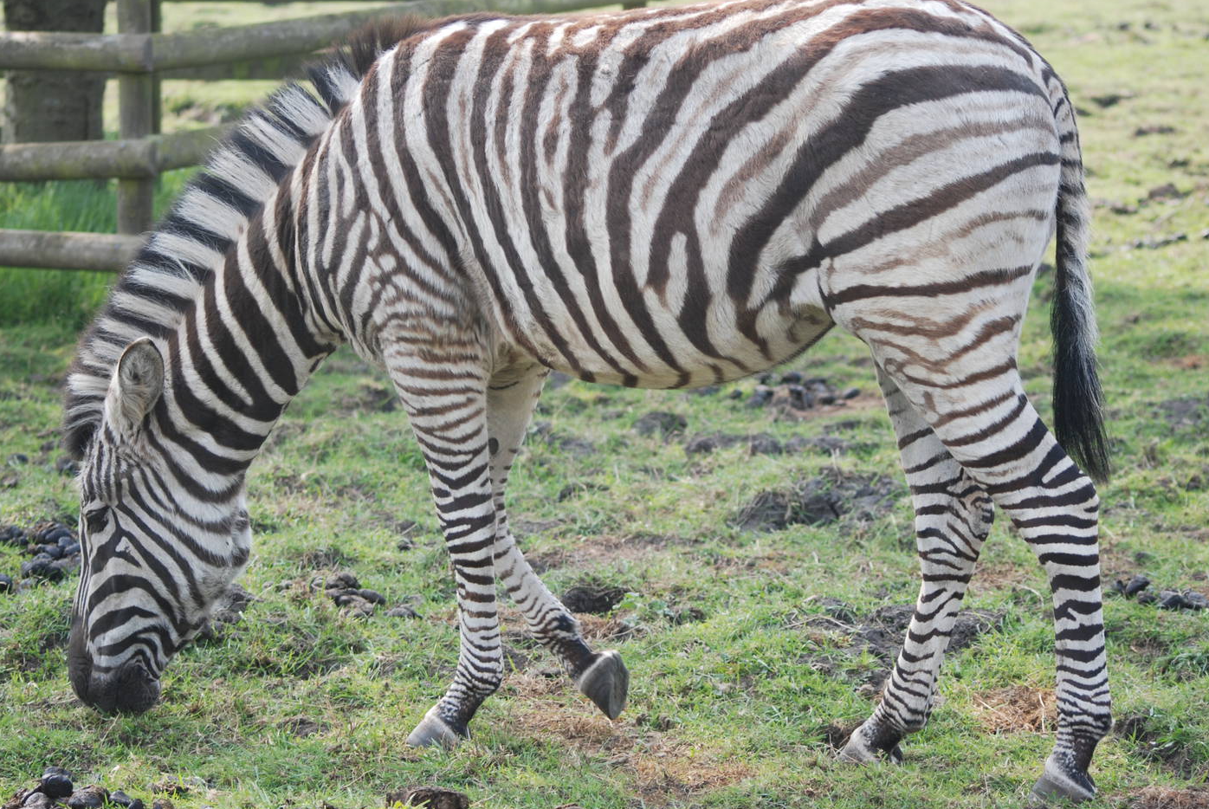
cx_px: 579
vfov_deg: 9.8
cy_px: 362
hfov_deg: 14.5
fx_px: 4740
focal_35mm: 141
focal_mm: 82
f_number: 5
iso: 200
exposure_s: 1/400
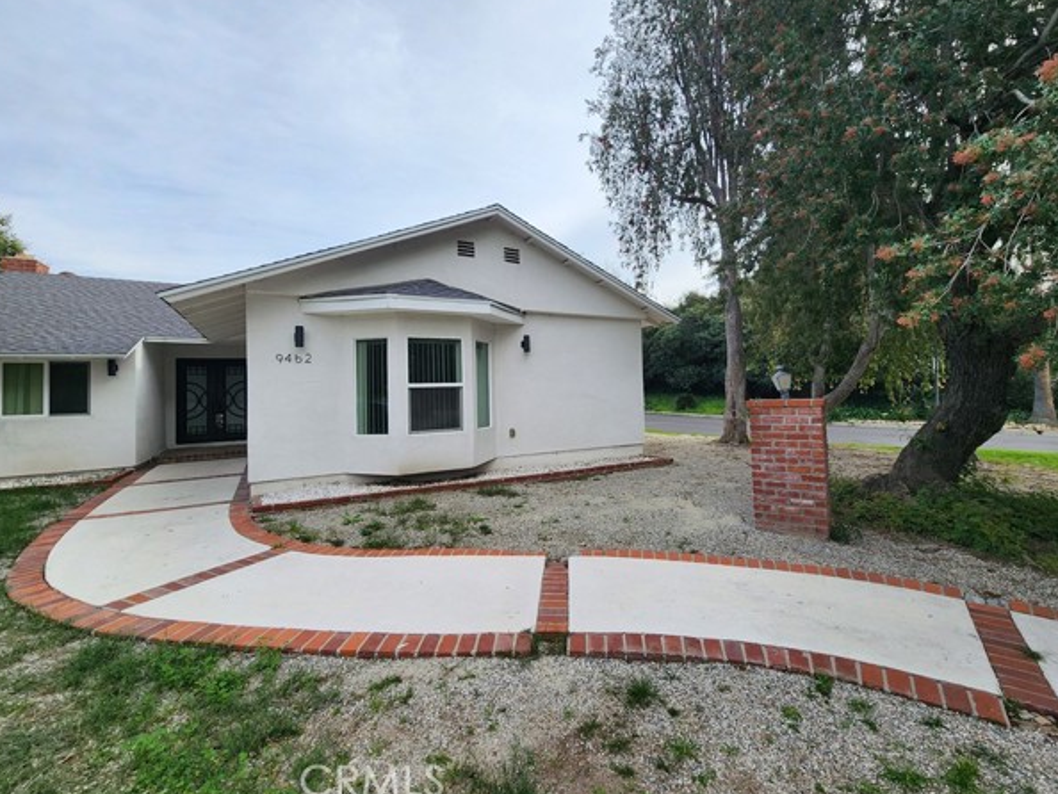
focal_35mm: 14
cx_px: 549
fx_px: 428
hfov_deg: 102.0
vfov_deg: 85.7
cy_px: 379
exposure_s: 1/1238
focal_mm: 2.2
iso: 50
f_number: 2.2
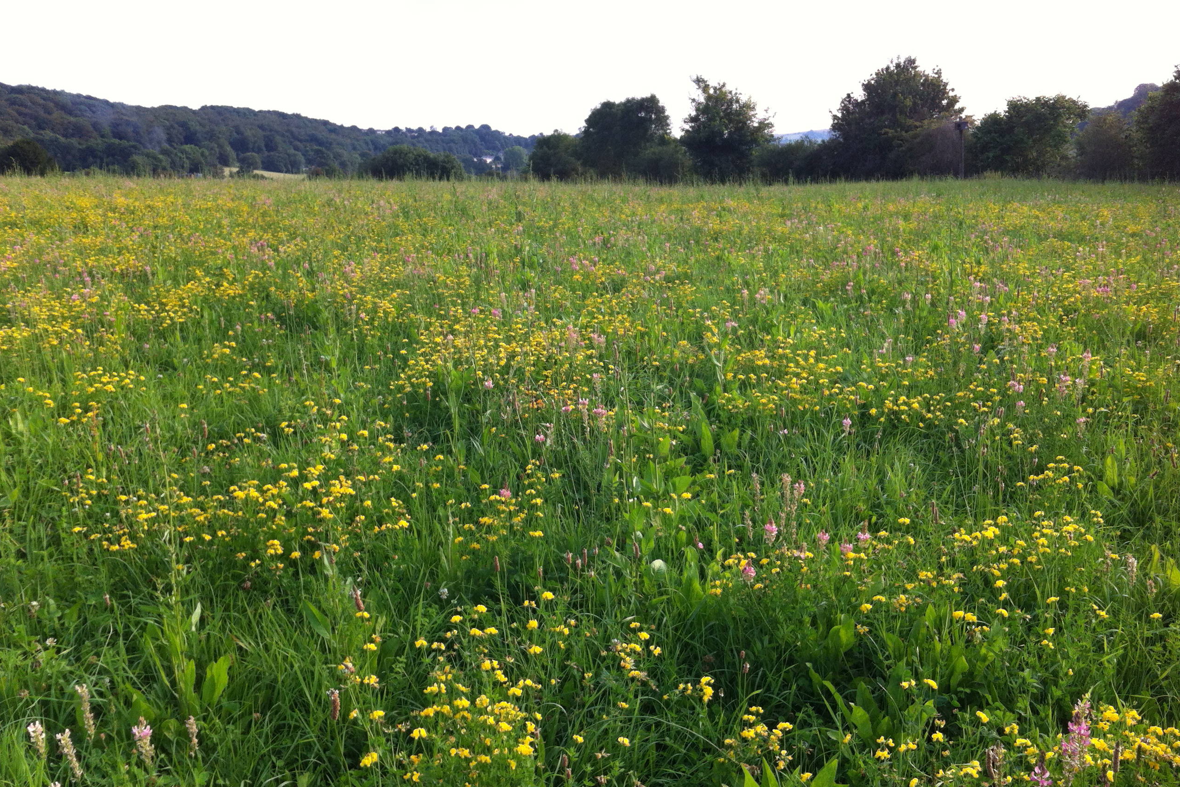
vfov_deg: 35.9
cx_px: 583
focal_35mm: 37
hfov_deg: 51.9
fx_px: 1213
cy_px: 416
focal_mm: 3.85
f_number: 2.8
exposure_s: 1/169
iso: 80
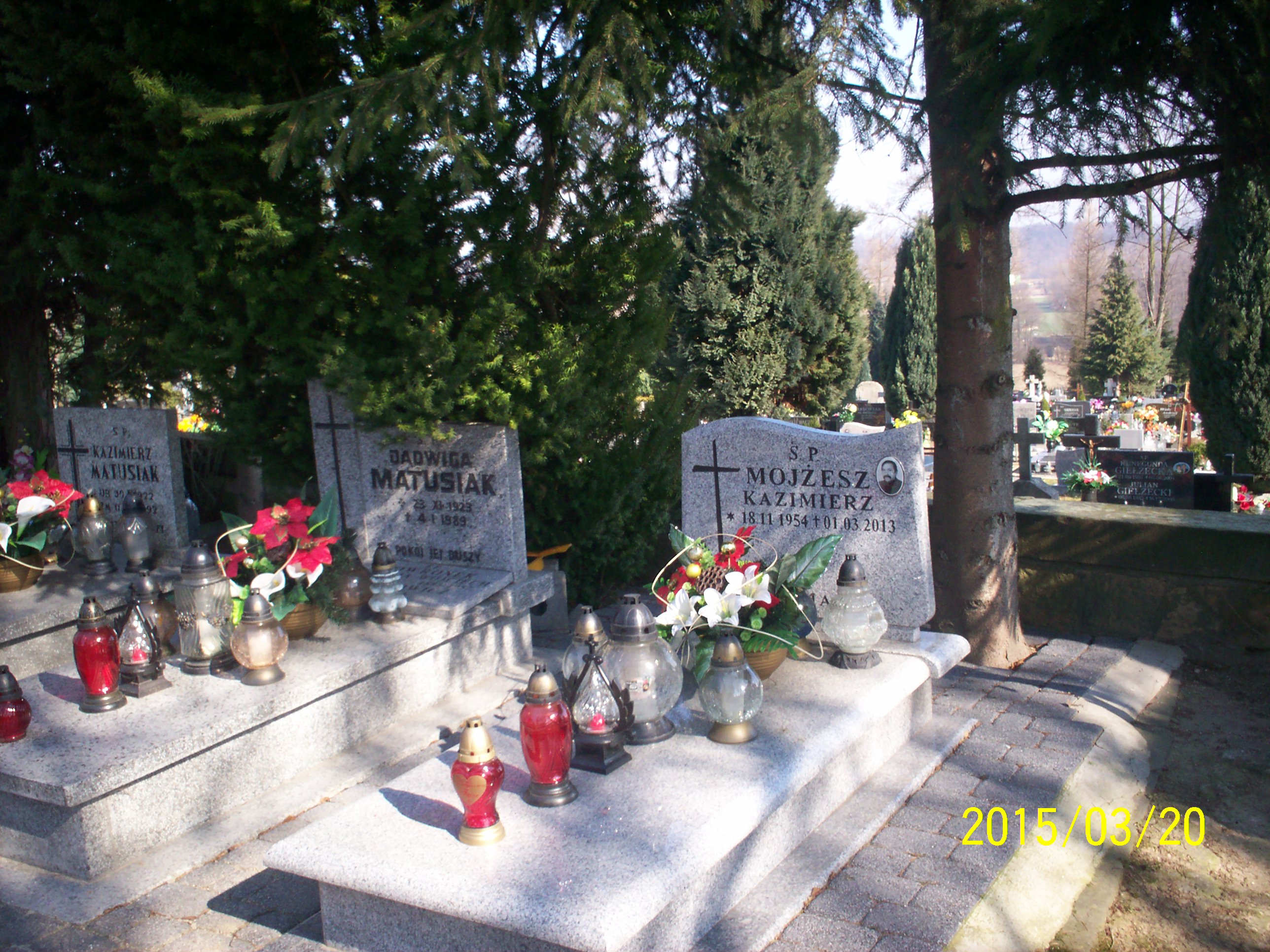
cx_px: 635
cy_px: 476
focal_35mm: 36
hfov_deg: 51.4
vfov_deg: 39.7
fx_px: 1321
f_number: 4.5
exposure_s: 1/77.6
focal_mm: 6
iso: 100
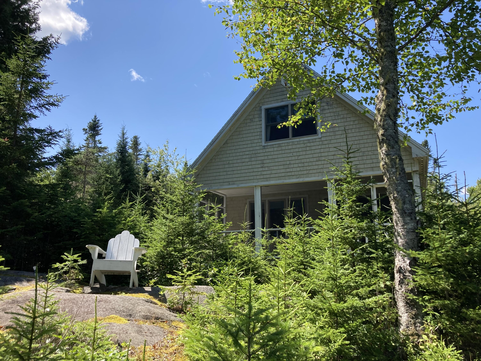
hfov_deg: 63.4
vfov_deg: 49.7
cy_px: 180
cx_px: 240
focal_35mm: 28
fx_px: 389
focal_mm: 3.99
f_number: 1.8
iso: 20
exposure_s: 1/1066
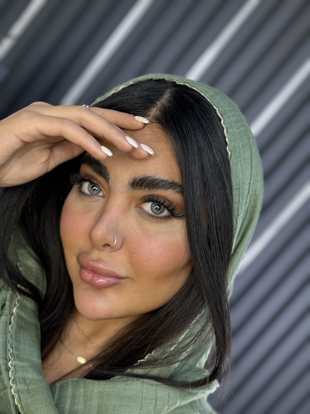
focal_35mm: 48
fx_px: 573
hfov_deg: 30.3
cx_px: 155
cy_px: 207
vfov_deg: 39.7
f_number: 1.78
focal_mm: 6.76
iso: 64
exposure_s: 1/249
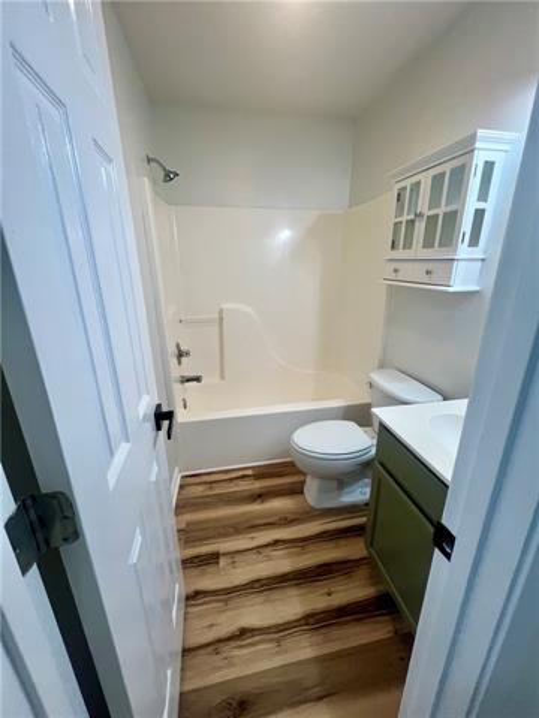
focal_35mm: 13
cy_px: 359
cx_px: 270
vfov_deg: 106.2
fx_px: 270
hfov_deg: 89.9
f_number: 1.8
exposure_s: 1/120
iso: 160
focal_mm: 1.57
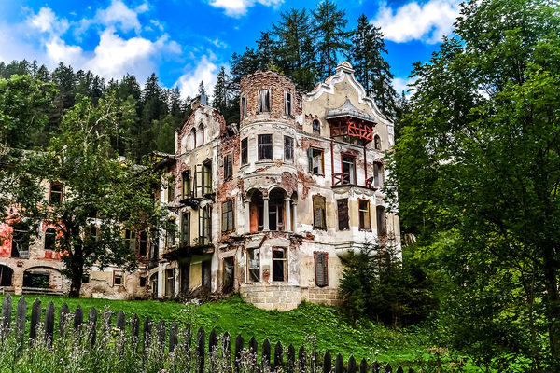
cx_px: 280
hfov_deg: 49.6
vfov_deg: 34.2
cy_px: 186
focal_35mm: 39
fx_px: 607
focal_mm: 26
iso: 400
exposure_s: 1/100
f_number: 9
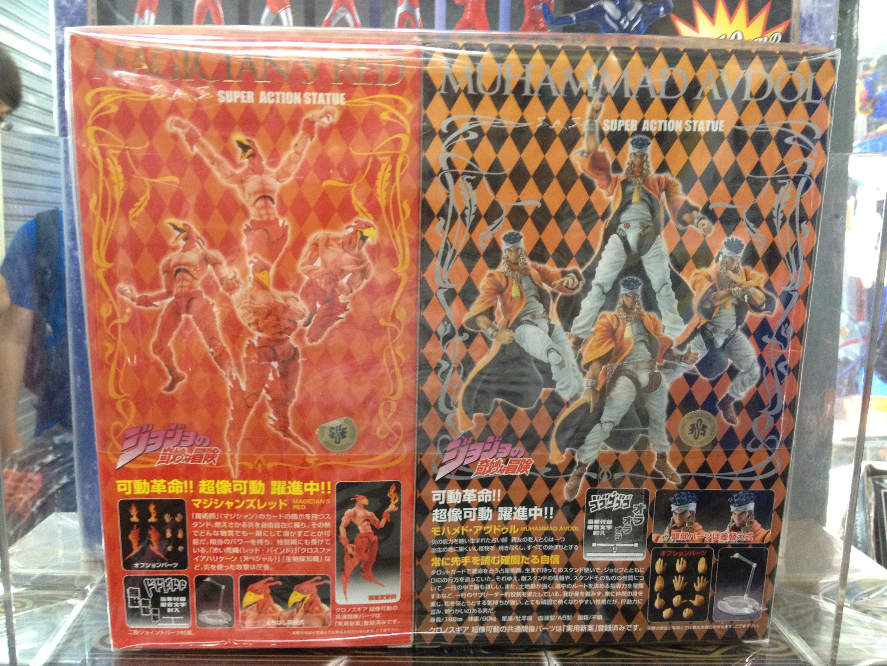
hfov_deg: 52.6
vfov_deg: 40.7
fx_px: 897
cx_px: 444
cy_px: 333
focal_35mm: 35
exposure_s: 1/20
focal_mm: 4.28
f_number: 2.4
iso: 250
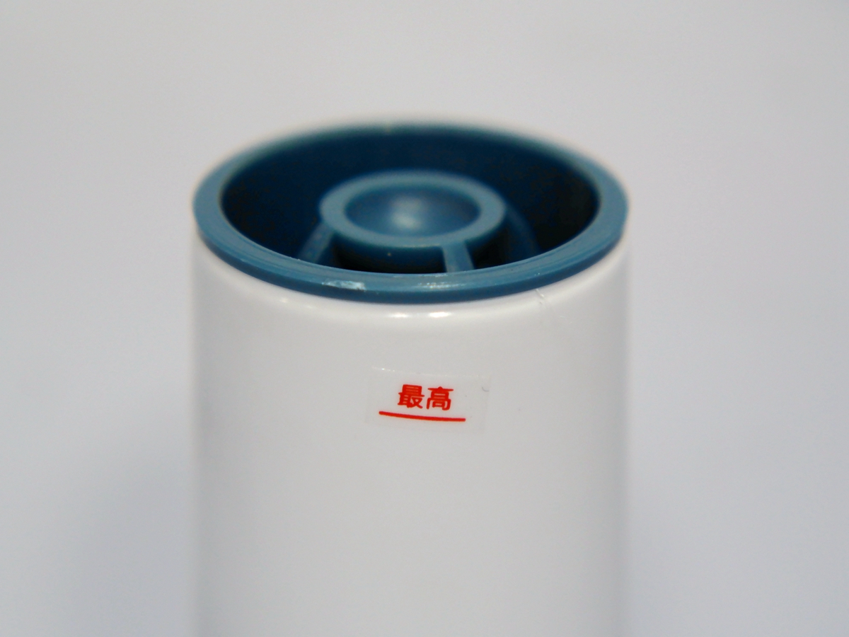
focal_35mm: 86
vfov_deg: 17.2
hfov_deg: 22.8
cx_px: 424
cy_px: 318
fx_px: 2109
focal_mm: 43
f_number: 3.5
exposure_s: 1/80
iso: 640
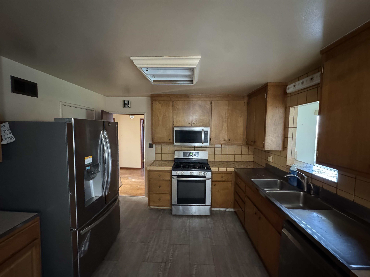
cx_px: 185
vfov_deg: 85.7
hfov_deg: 102.1
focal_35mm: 14
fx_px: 150
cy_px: 138
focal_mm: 2.22
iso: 1250
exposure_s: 1/30
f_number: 2.2
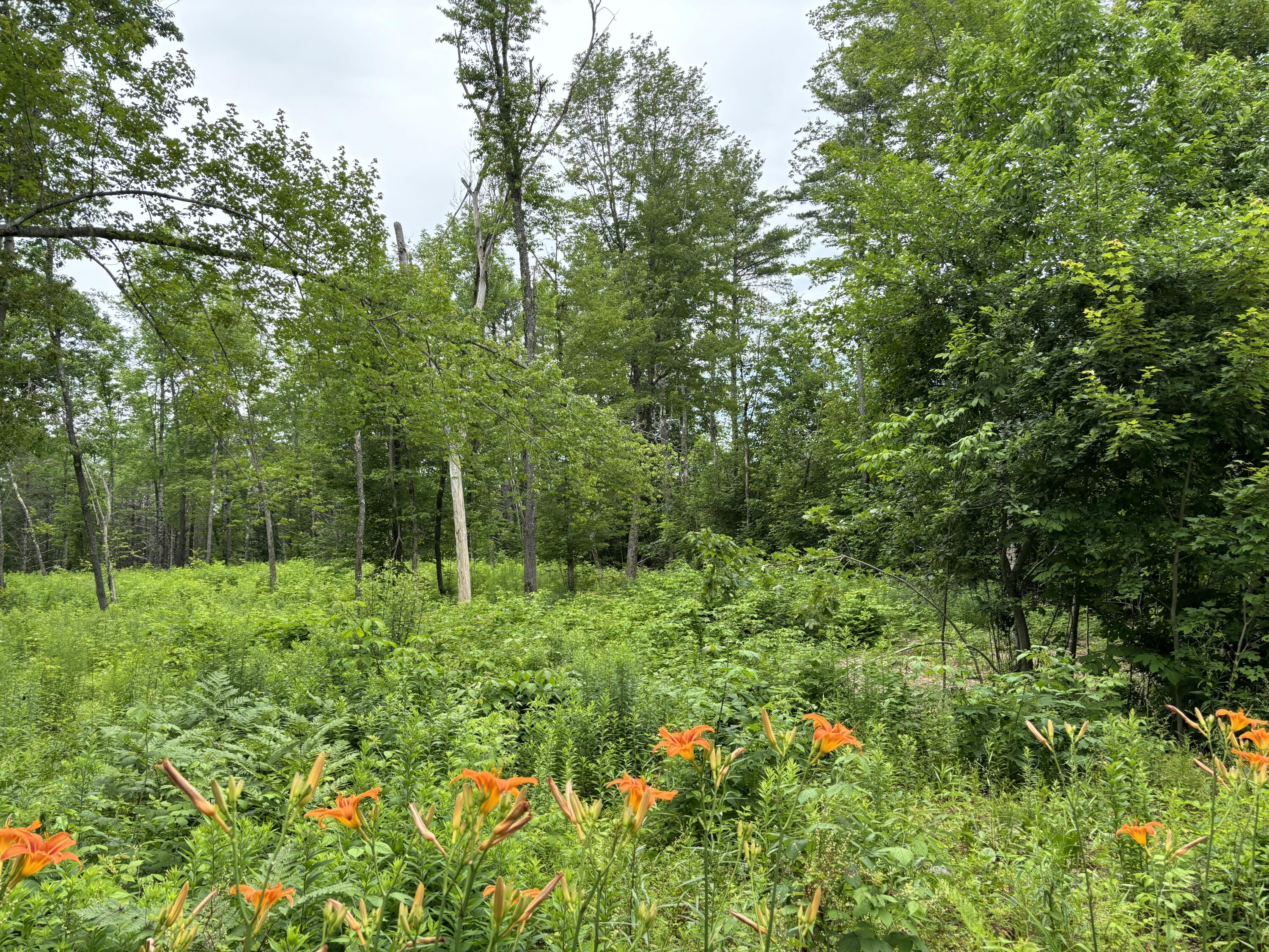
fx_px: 953
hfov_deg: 67.3
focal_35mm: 26
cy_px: 476
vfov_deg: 53.1
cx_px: 634
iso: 50
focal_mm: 5.96
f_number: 1.6
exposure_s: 1/634
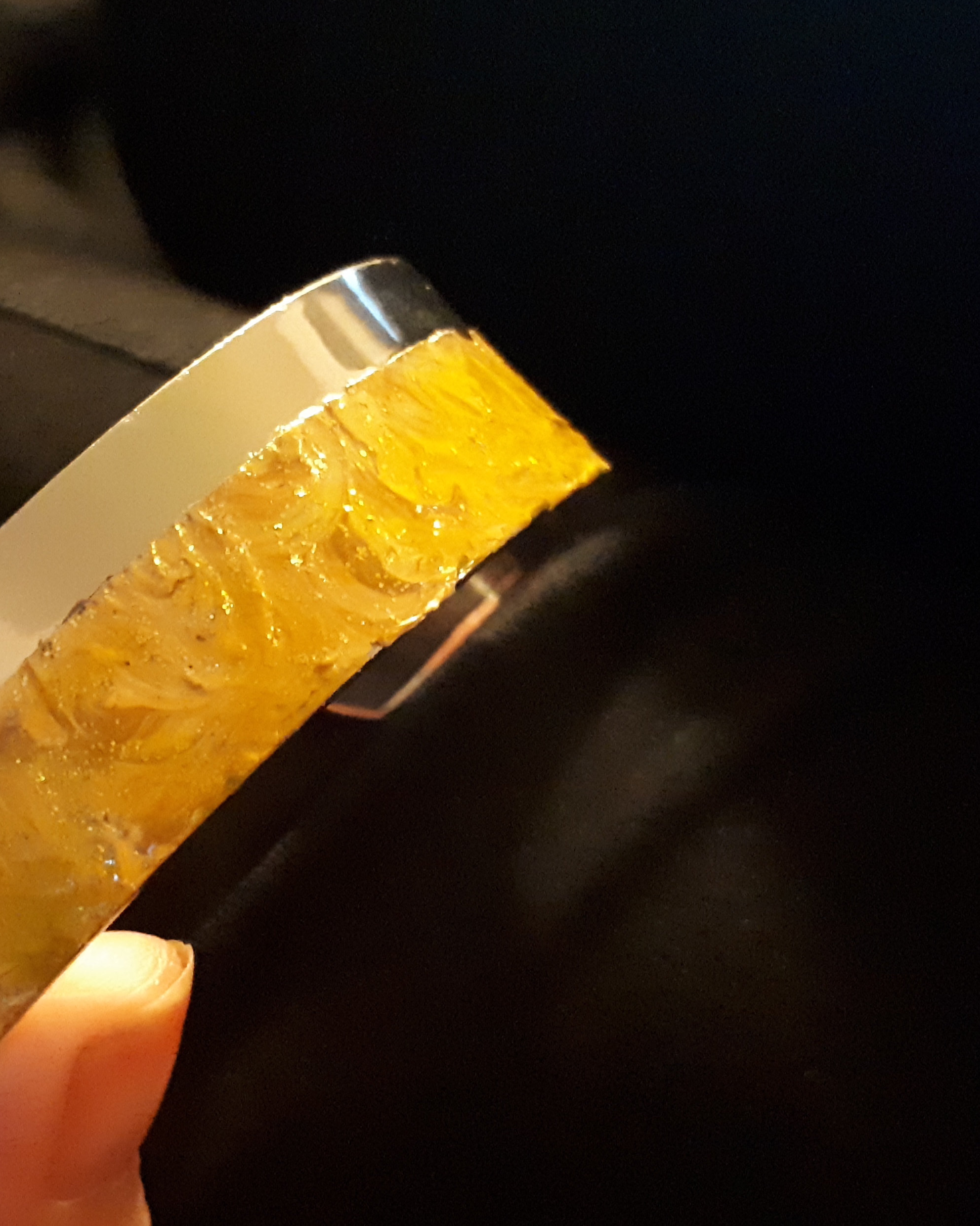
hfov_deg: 30.5
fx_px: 1776
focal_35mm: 49
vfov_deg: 37.9
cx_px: 280
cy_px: 731
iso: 2000
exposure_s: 1/10
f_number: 1.9
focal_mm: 3.6
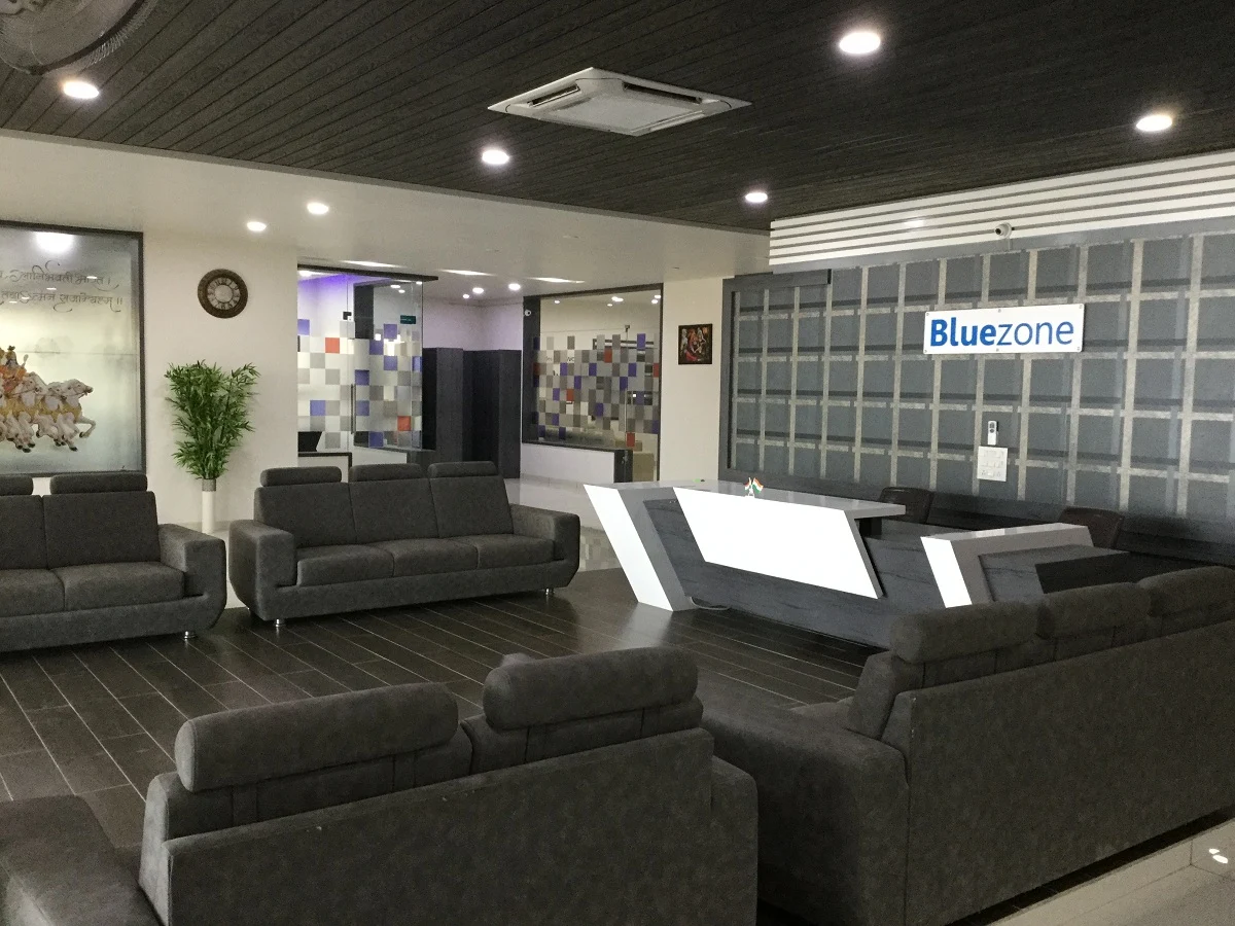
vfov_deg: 45.4
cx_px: 618
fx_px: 1106
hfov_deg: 58.4
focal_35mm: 31
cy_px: 463
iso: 160
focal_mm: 3.3
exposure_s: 1/33
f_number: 2.4
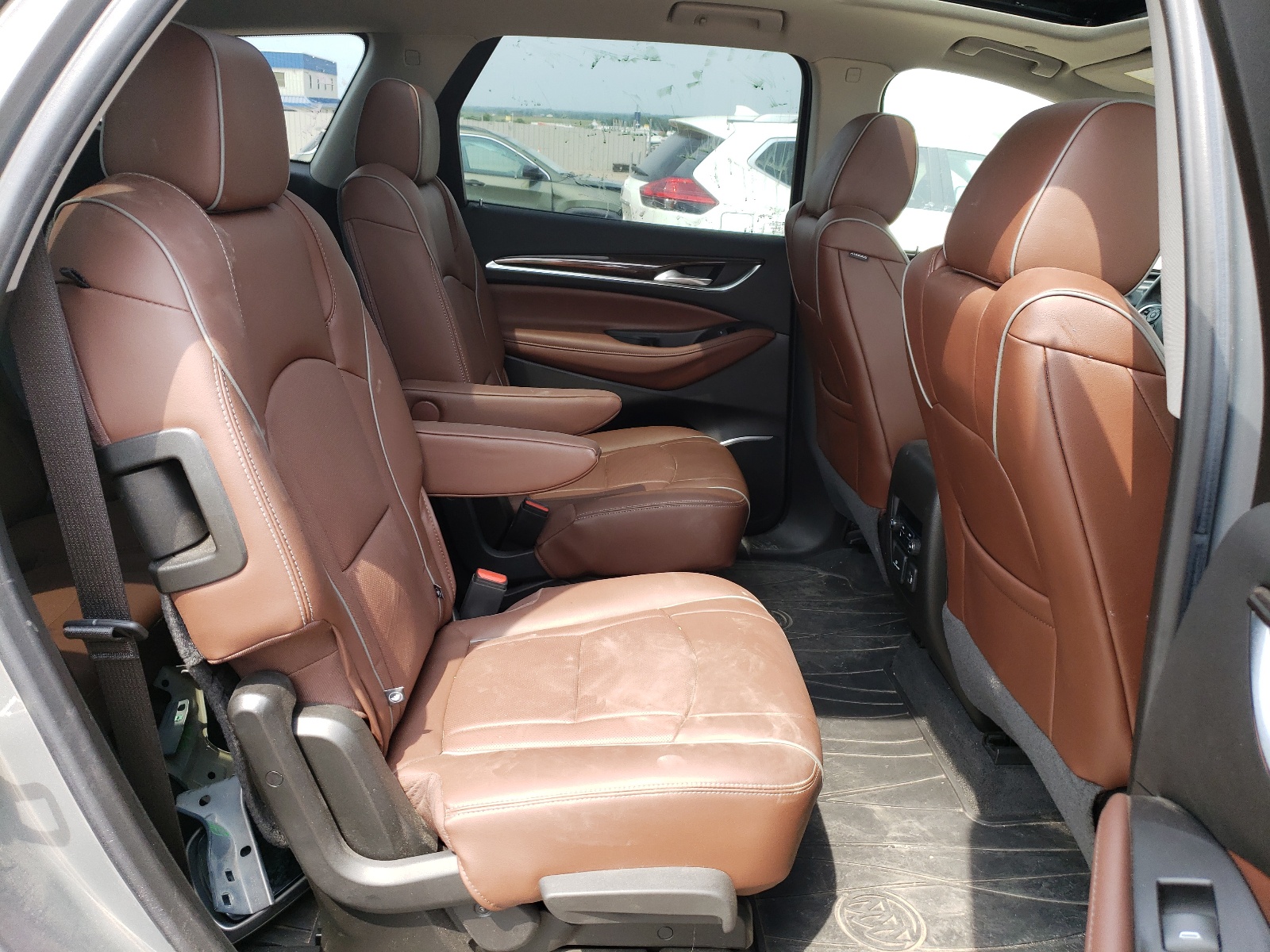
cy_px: 476
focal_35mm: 26
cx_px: 635
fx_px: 954
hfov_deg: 67.3
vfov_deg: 53.1
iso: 50
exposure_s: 1/385
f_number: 1.5
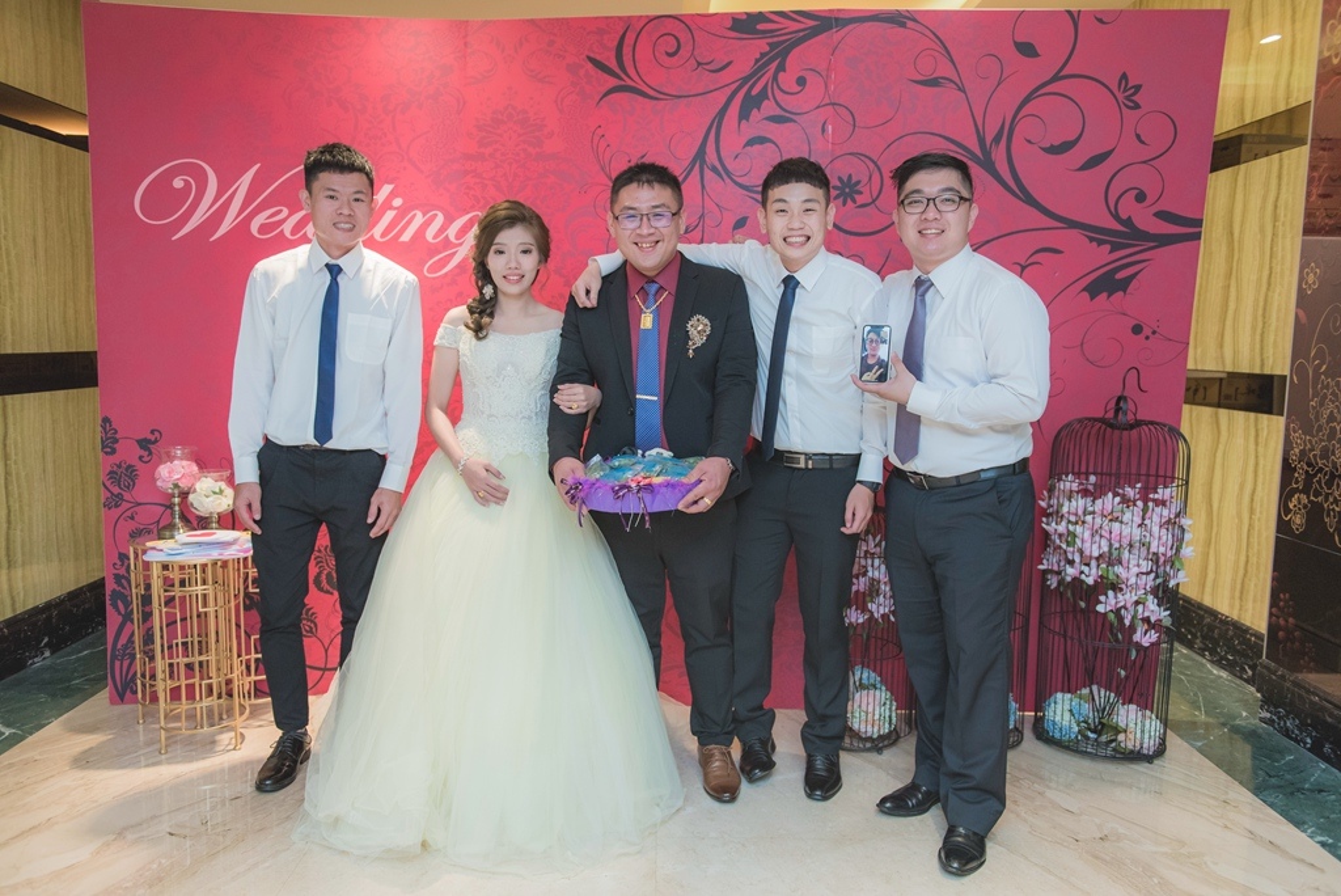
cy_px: 448
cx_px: 670
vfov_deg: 48.0
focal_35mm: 27
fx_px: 1006
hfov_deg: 67.4
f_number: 3.2
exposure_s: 1/200
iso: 1600
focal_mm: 27
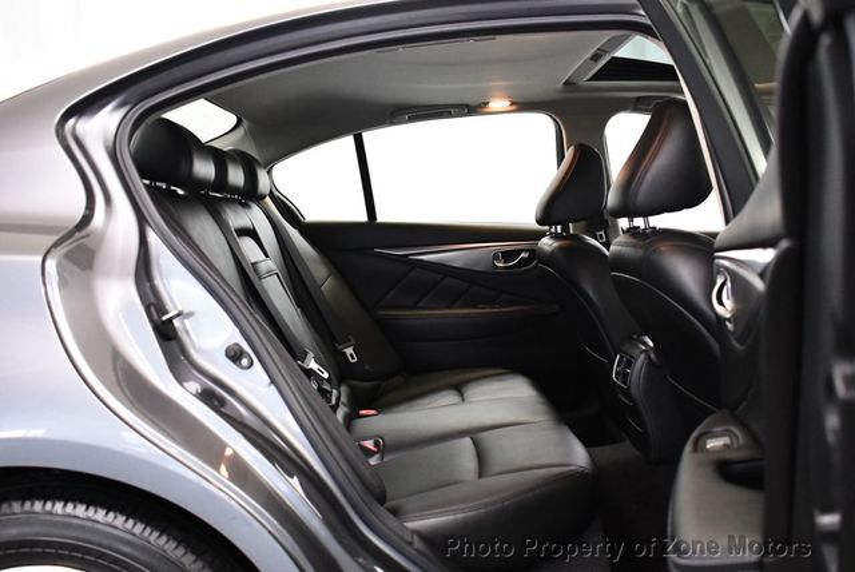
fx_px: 856
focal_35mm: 36
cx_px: 428
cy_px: 286
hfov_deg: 53.1
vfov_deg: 36.9
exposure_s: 1/125
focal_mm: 18
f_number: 3.5
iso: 2500
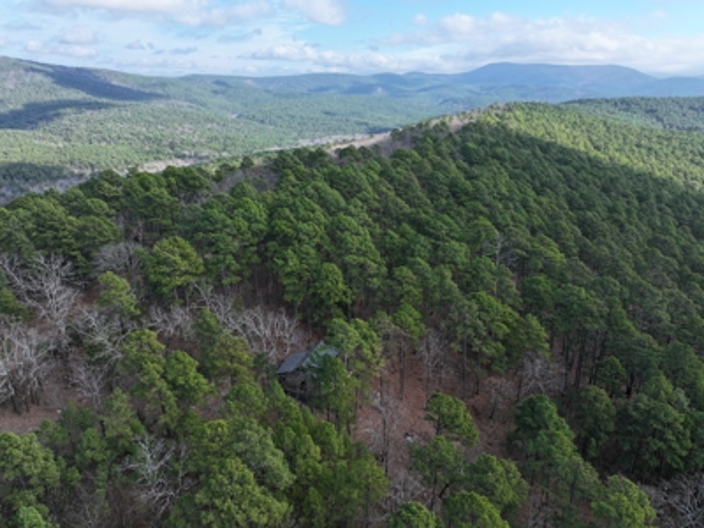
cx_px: 352
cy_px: 264
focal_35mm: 24
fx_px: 488
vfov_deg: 56.8
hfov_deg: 71.6
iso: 320
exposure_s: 1/1600
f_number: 2.8
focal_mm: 12.29
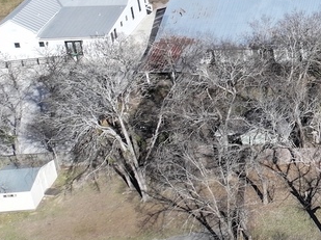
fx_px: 1037
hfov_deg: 14.3
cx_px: 671
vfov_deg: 12.5
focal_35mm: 112
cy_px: -134
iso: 110
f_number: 2.8
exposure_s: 1/2000
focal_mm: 12.29
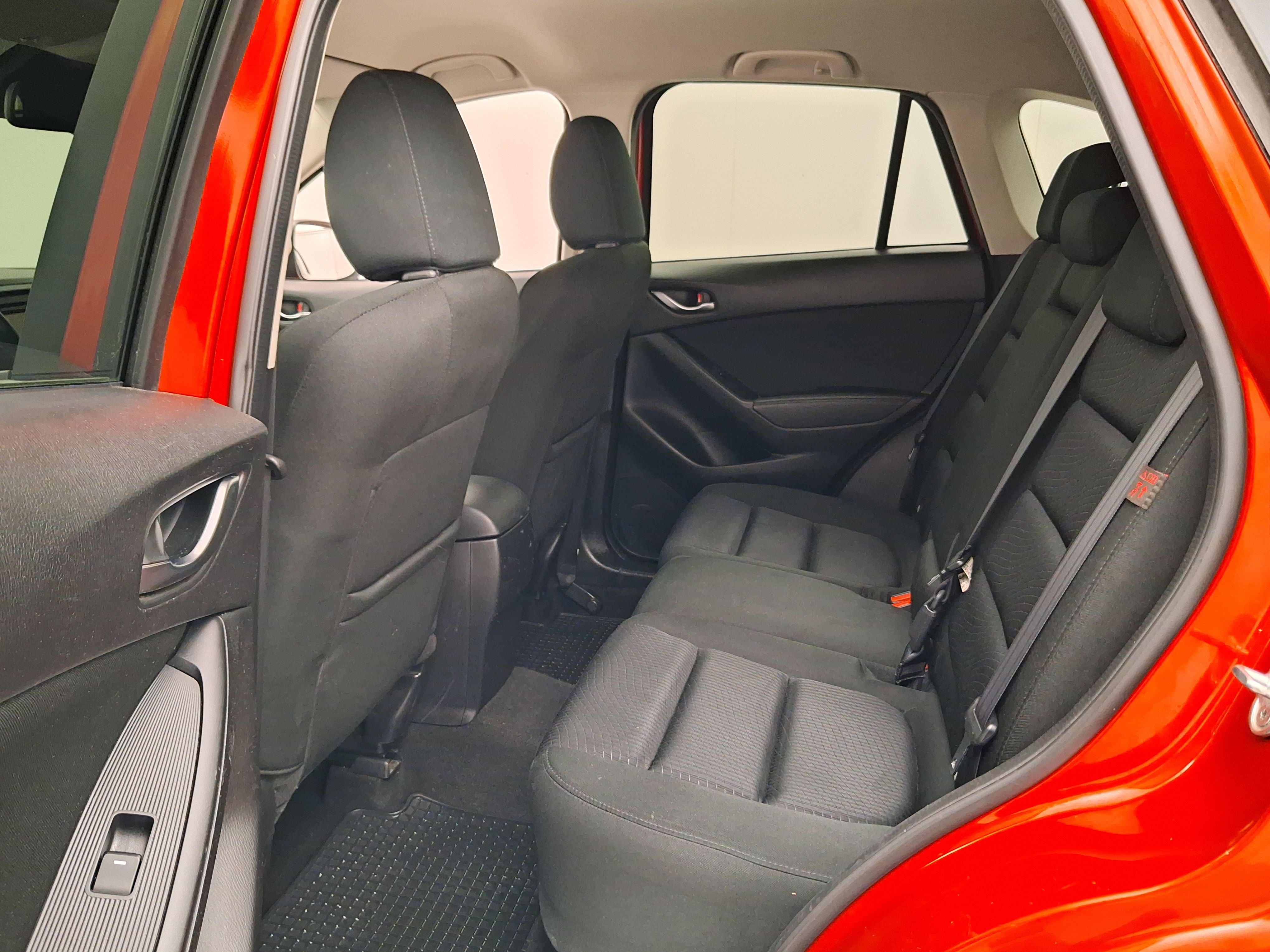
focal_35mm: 27
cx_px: 635
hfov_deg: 65.3
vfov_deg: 51.4
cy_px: 476
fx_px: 991
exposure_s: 1/17
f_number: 1.8
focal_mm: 4
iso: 1000
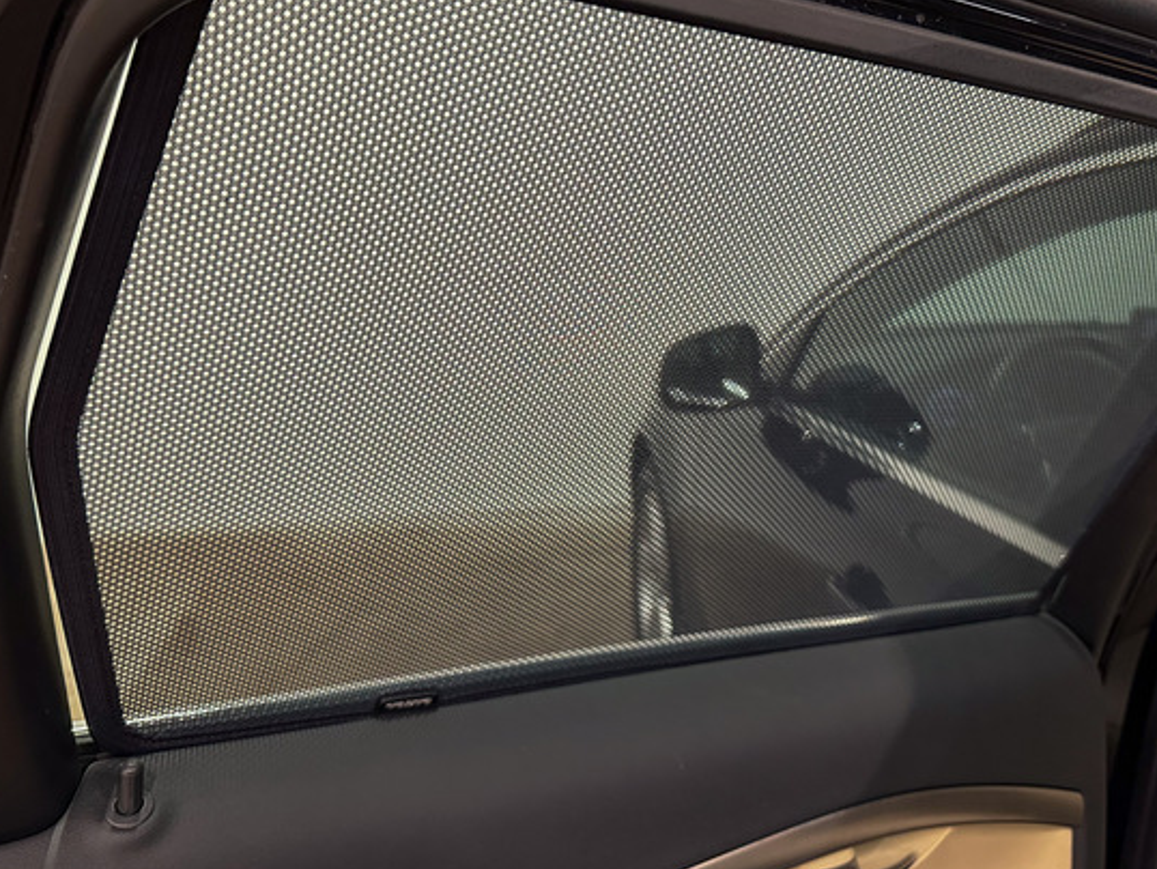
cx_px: 615
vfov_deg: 48.0
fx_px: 970
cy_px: 351
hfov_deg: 61.6
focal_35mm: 29
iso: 400
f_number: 1.78
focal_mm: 6.86
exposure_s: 1/50
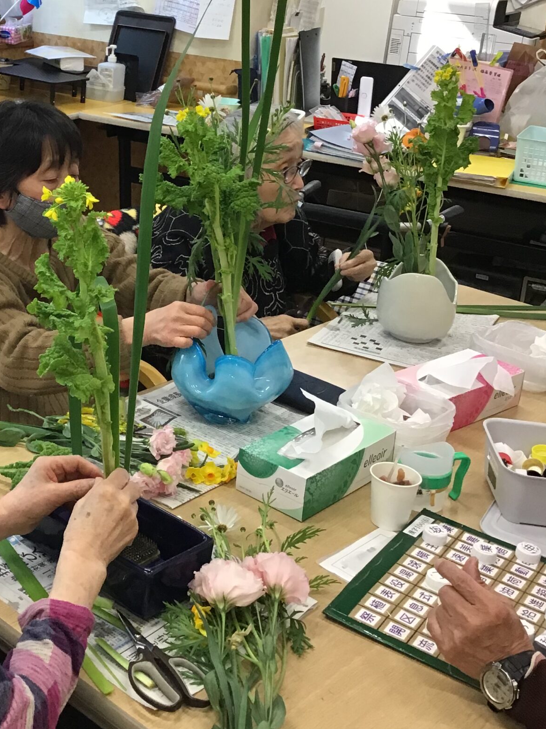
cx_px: 110
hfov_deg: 28.0
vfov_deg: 37.1
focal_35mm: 51
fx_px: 1073
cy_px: 247
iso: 40
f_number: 2.4
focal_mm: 3.3
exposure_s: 1/30
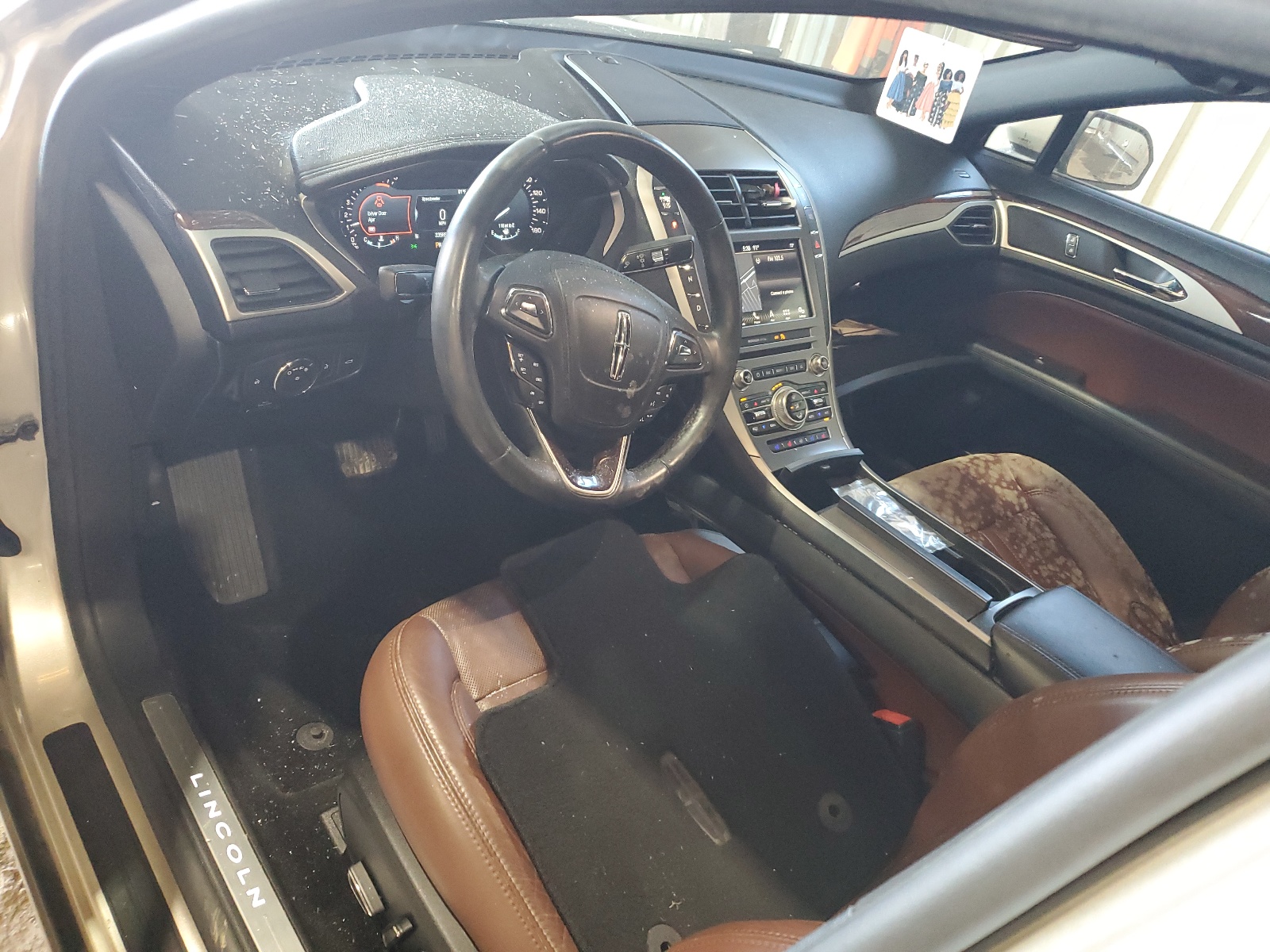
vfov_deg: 53.1
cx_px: 635
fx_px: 954
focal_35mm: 26
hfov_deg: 67.3
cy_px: 476
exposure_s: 1/40
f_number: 1.5
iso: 352
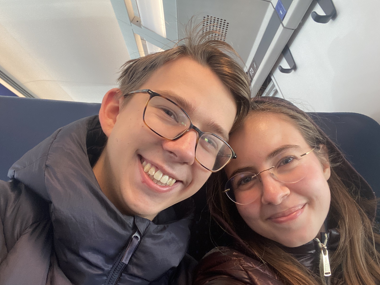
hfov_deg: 61.7
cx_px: 196
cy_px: 156
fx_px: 318
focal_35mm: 29
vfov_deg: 48.2
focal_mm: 2.71
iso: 200
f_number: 2.2
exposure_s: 1/60
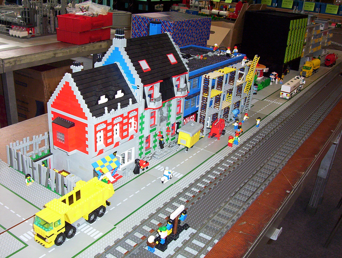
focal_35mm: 43
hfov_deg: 43.8
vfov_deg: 33.7
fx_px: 426
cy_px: 129
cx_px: 171
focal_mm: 5.77
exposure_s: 1/60
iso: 140
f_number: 2.73
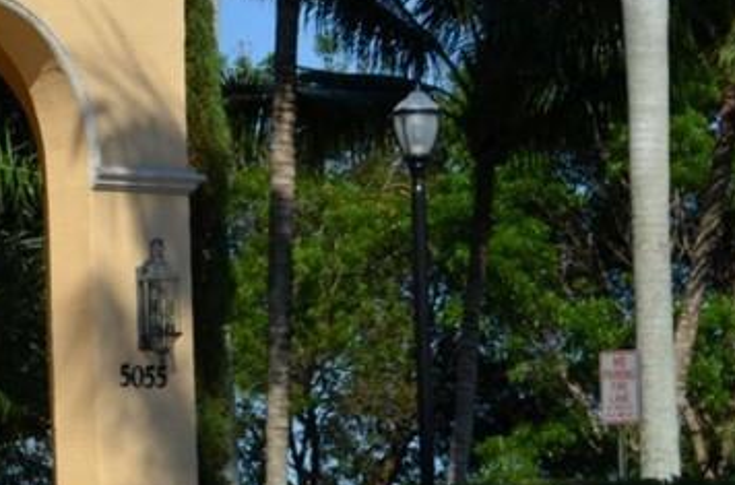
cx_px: -358
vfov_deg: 6.5
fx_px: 4295
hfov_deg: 9.5
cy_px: 431
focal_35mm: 211
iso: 100
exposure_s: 1/320
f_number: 9
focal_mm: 46
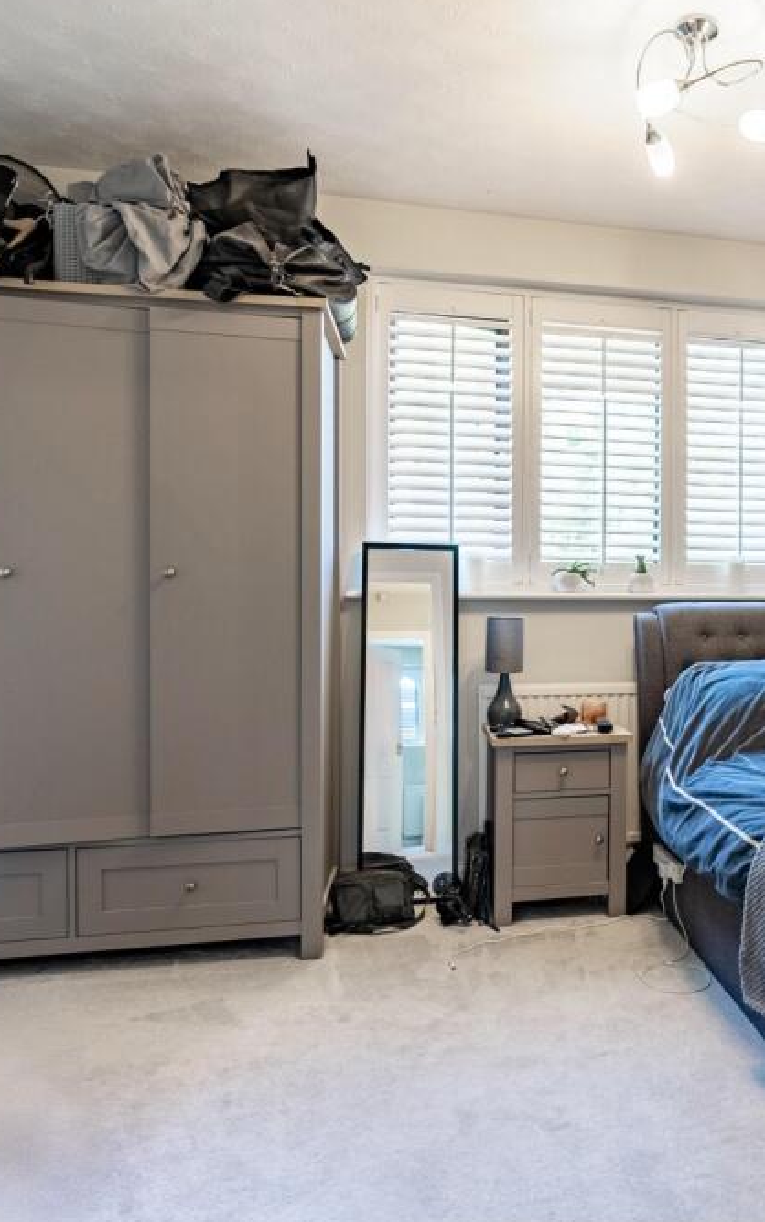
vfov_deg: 72.5
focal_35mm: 25
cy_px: 602
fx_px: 833
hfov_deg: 46.6
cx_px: 619
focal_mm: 16
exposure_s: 1/125
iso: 800
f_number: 5.6
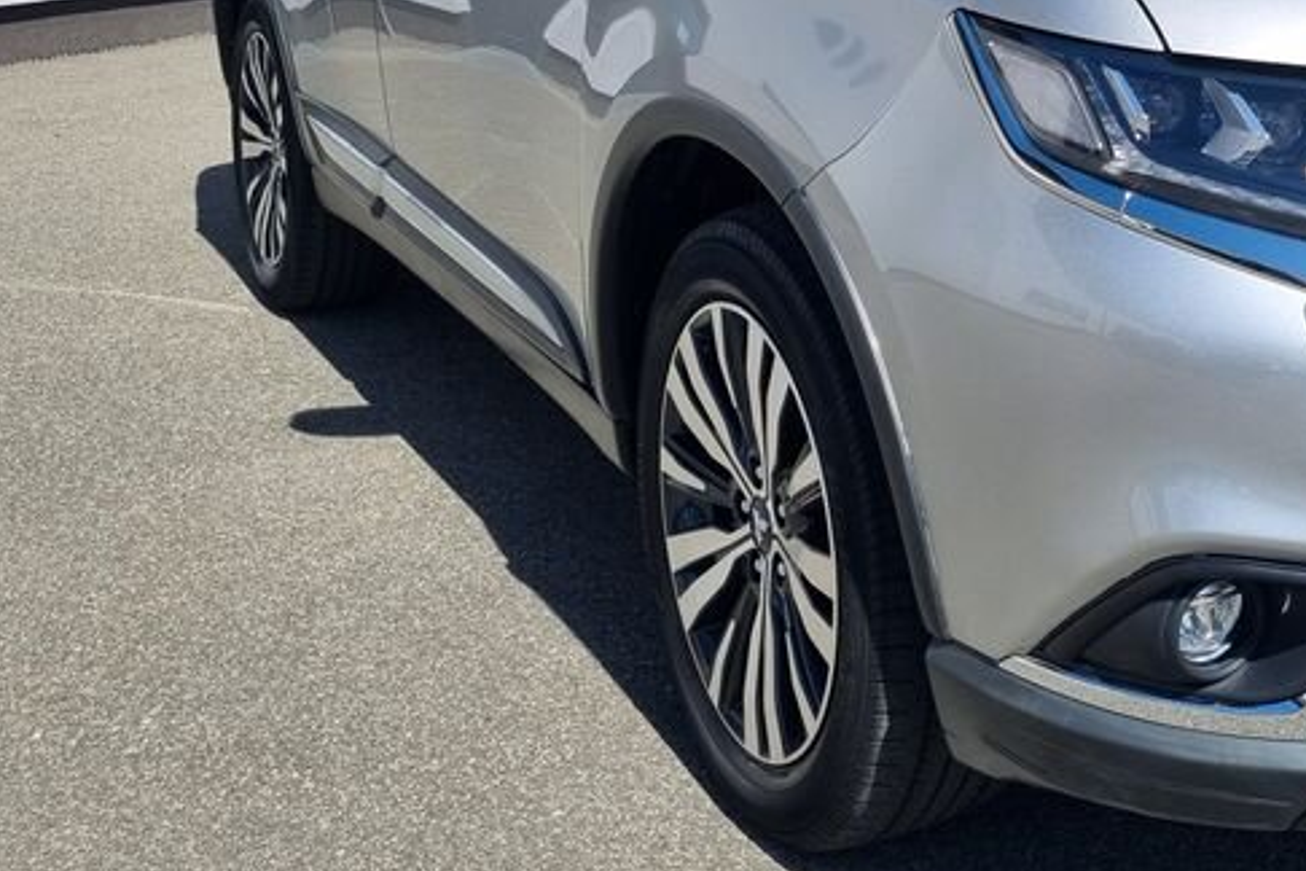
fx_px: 2068
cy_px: 35
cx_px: 1215
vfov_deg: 23.0
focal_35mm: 57
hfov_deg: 33.0
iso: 50
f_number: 1.8
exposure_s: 1/2328
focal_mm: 5.4
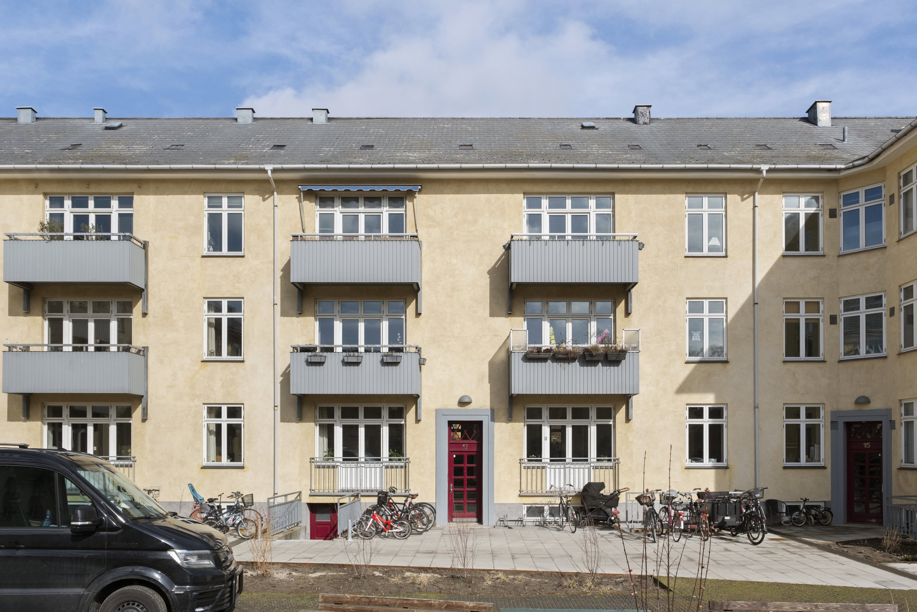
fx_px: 662
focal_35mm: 26
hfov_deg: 69.4
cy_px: 306
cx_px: 458
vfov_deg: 49.6
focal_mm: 17
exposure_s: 1/1000
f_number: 8
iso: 320
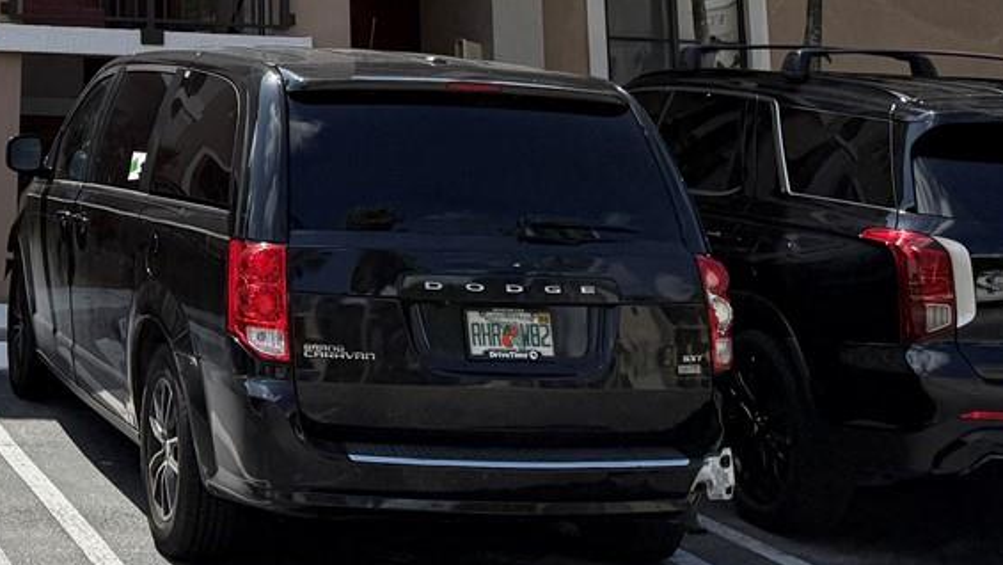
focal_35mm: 74
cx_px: -23
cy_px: -458
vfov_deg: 14.4
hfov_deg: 26.9
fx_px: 1968
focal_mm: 6.76
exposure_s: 1/7353
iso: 100
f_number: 1.78
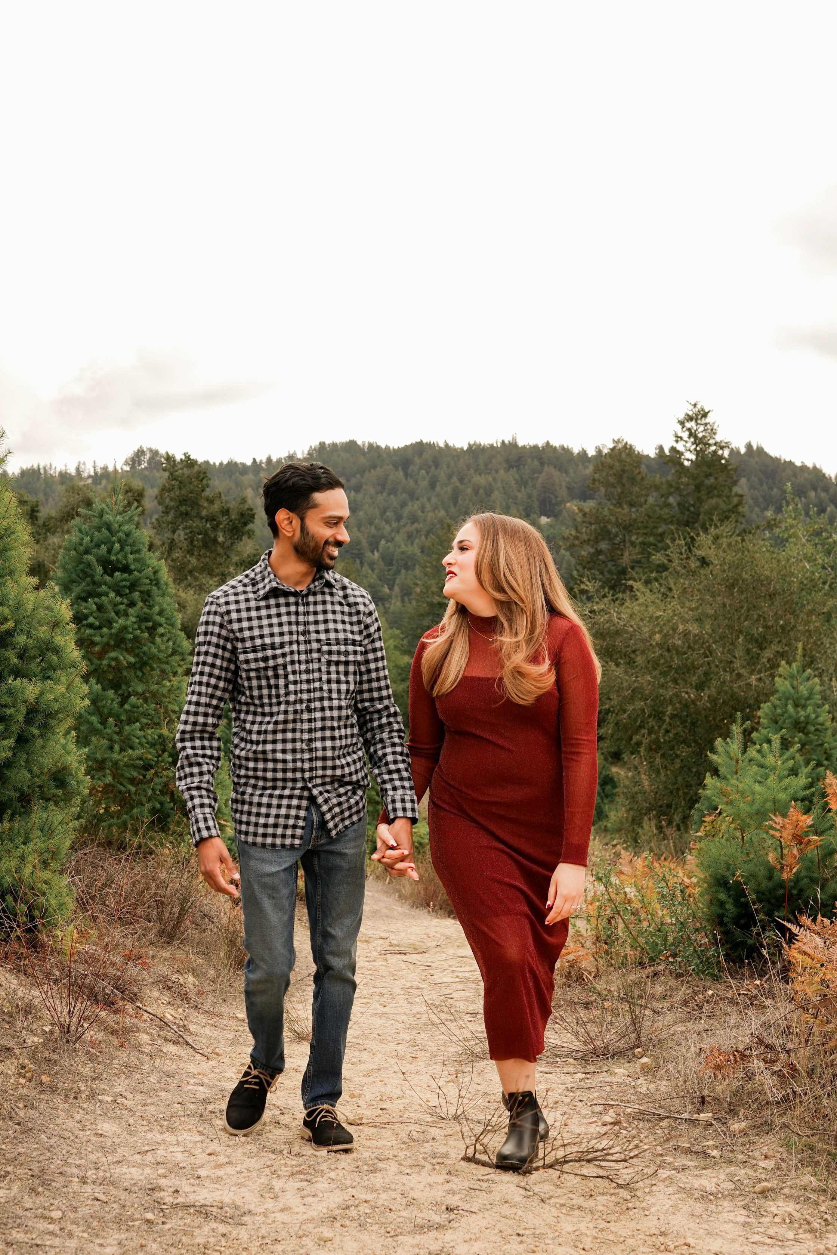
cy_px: 611
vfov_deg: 48.5
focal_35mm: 40
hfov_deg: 33.4
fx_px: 1395
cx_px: 404
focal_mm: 35
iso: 50
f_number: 5.6
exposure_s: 1/125
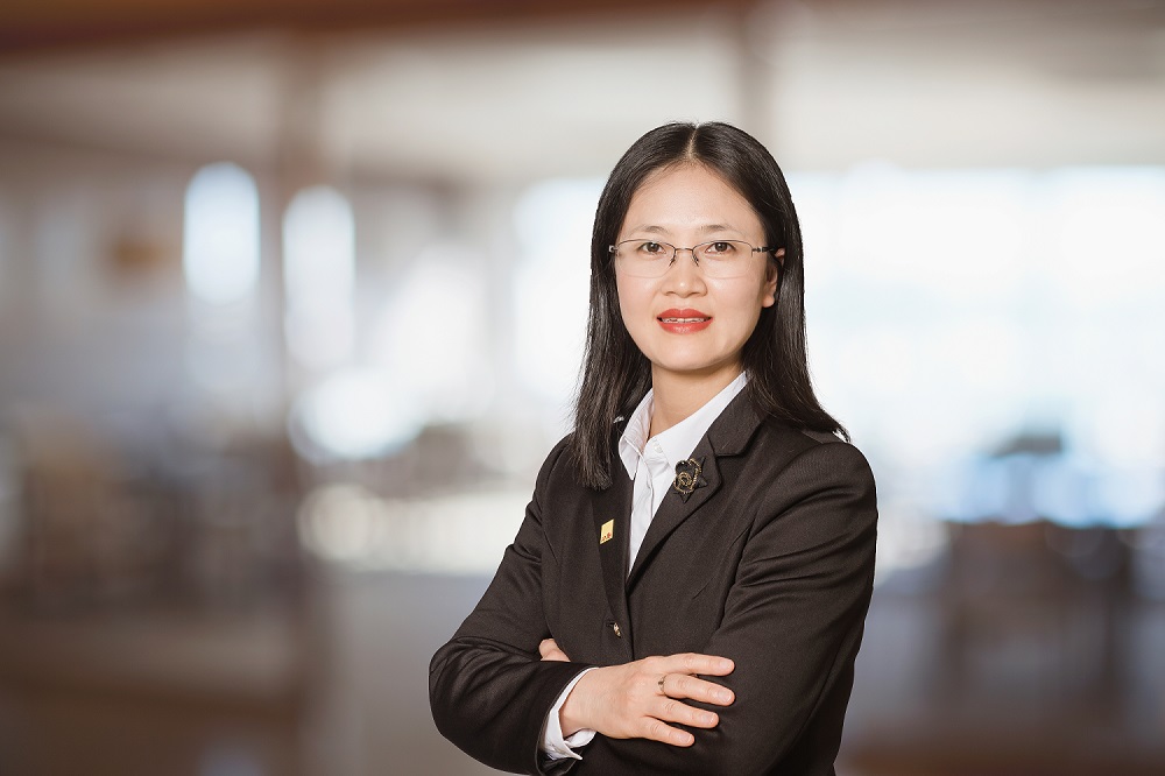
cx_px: 582
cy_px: 388
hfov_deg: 18.3
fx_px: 3623
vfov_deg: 12.2
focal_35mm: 112
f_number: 8
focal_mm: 112
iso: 250
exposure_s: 1/100
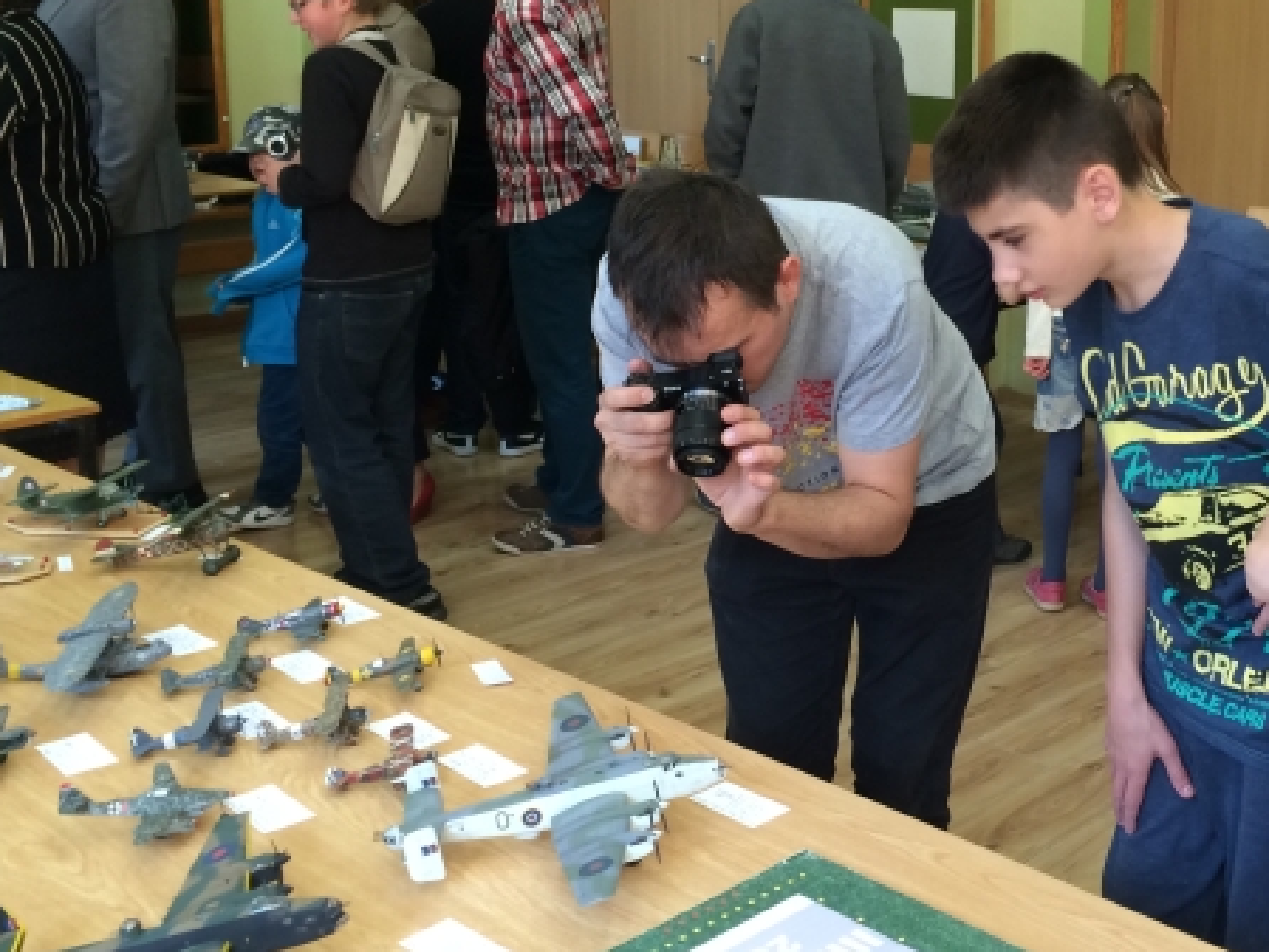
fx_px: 1833
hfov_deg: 37.2
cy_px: 292
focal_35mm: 50
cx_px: 958
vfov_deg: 28.9
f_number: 2.2
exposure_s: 1/30
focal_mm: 4.12
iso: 80
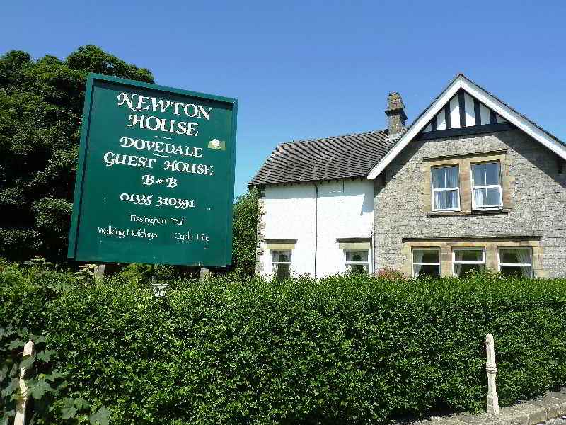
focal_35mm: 25
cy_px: 212
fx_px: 409
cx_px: 283
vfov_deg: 54.9
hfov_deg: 69.4
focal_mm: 4.1
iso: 80
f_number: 4.5
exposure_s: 1/500
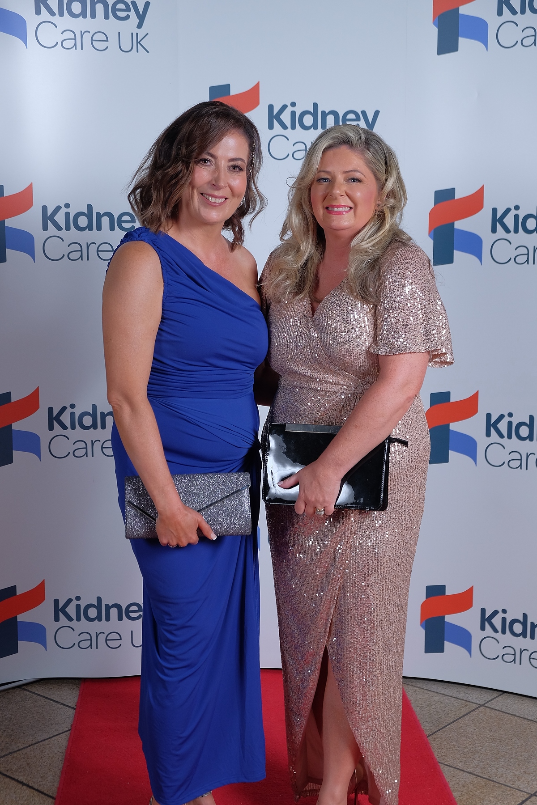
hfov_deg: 26.5
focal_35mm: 51
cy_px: 402
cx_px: 268
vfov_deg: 38.9
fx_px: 1141
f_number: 4.5
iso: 400
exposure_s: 1/180
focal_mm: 34.3
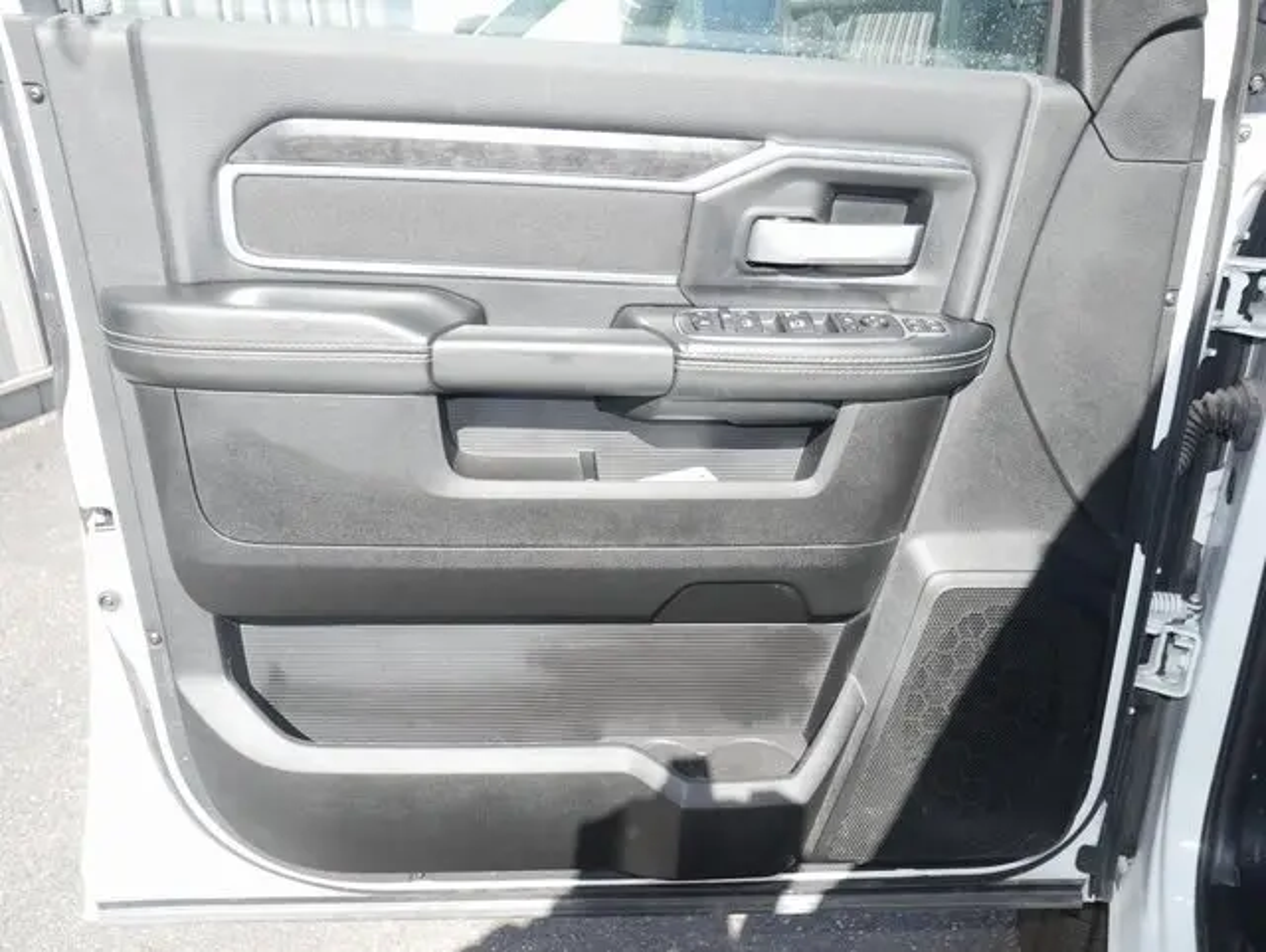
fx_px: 1171
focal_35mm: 32
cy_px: 476
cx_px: 633
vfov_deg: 44.2
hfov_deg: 56.8
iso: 200
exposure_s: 1/160
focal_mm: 16
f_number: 5
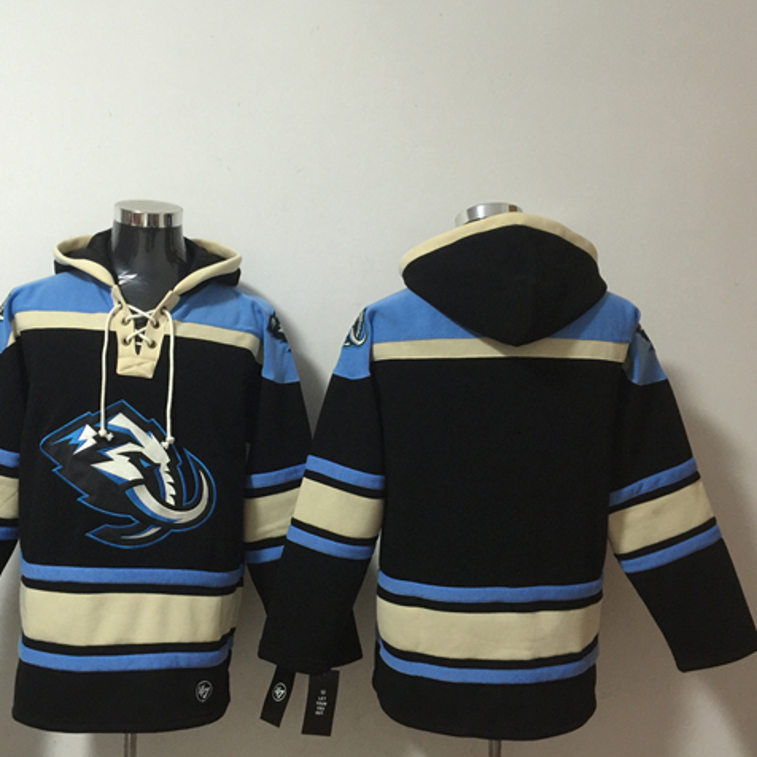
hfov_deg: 47.0
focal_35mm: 35
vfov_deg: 47.2
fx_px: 866
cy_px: 375
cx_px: 313
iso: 125
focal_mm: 4.15
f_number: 2.2
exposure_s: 1/8
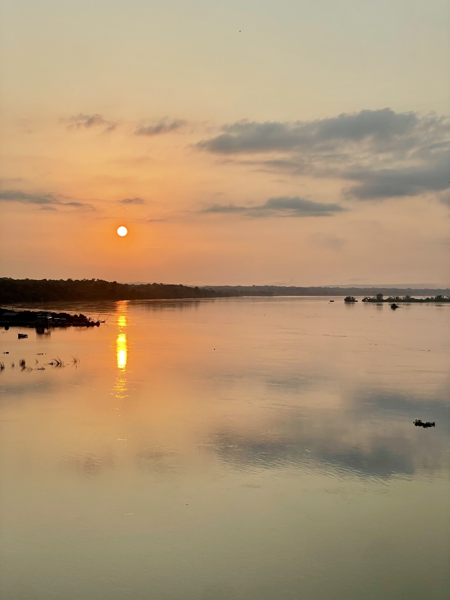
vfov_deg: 36.8
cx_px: 225
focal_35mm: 52
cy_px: 300
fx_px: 901
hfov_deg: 28.0
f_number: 2
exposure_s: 1/1546
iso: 25
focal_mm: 6
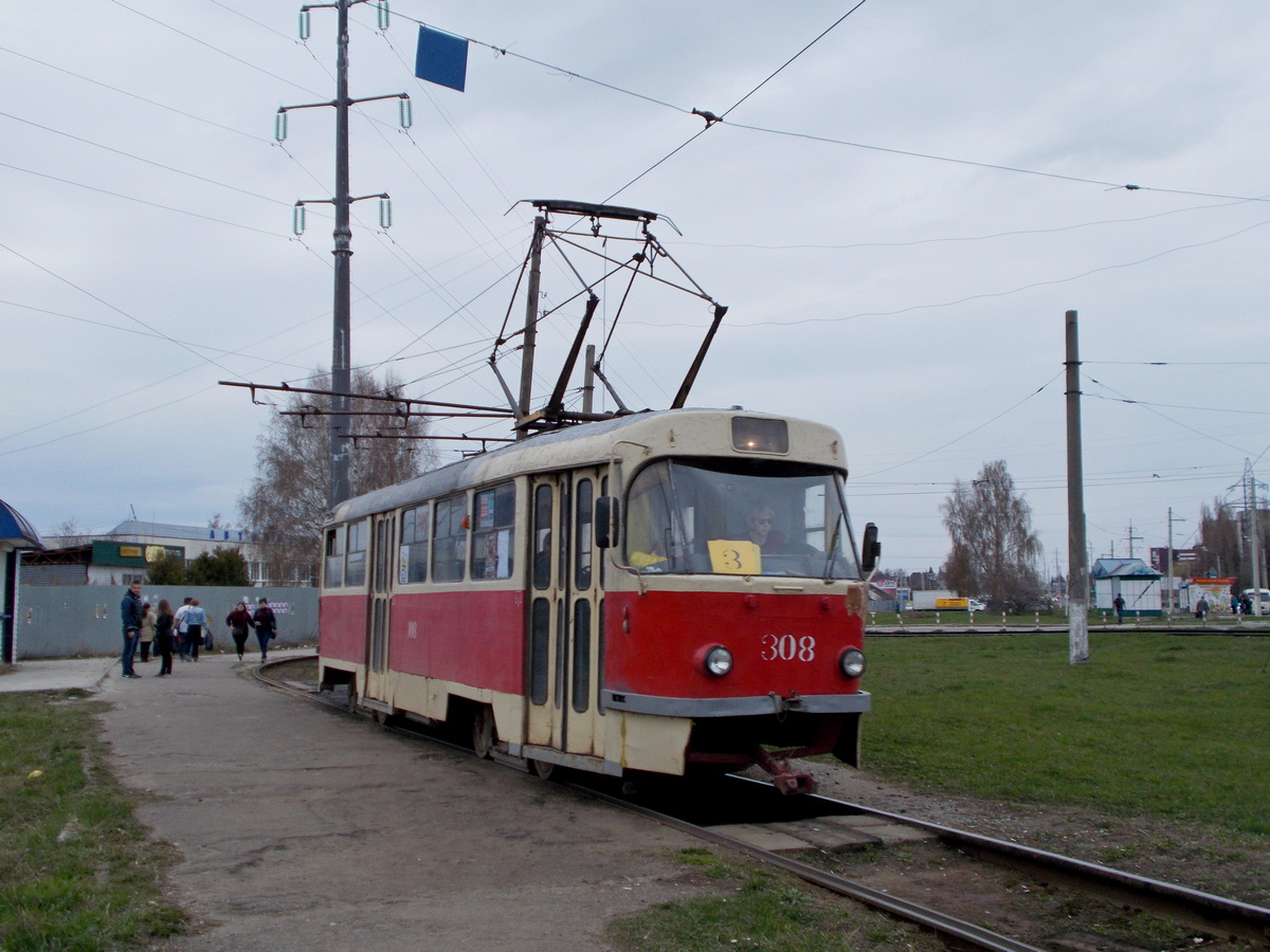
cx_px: 635
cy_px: 476
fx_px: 1431
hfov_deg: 47.9
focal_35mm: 39
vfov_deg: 36.8
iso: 80
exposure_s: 1/100
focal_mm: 6.9
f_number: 9.8
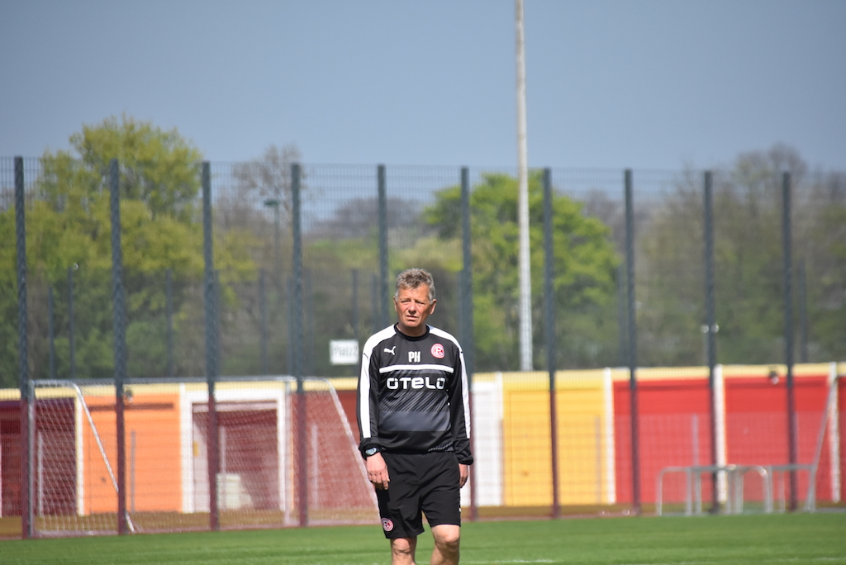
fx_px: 10581
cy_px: 282
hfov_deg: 4.6
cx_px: 423
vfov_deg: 3.1
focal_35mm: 450
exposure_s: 1/3200
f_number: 7.1
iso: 800
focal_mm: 300
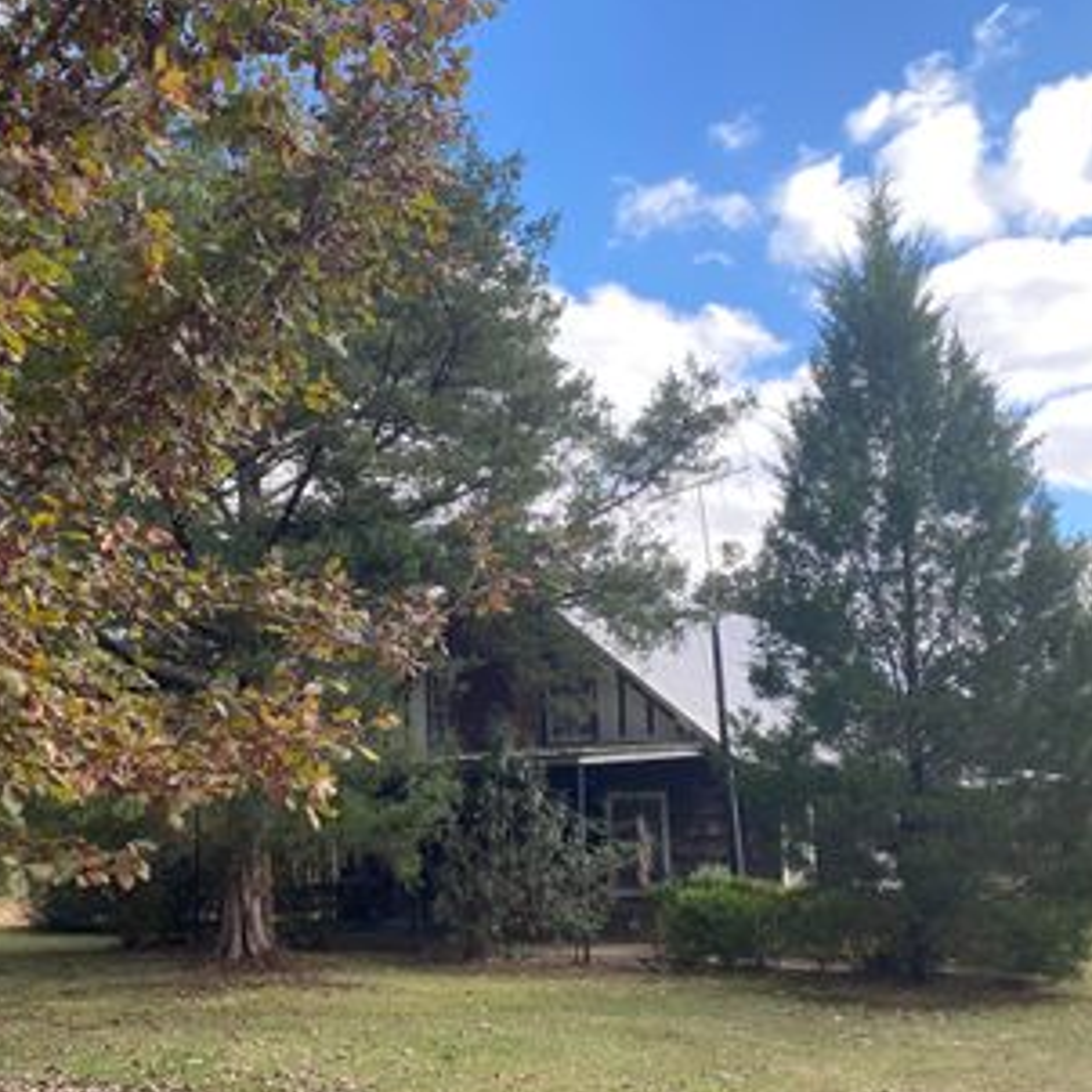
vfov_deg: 43.6
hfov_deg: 43.2
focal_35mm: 38
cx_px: 354
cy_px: 653
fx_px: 1356
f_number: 1.8
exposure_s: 1/552
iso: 32
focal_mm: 4.25
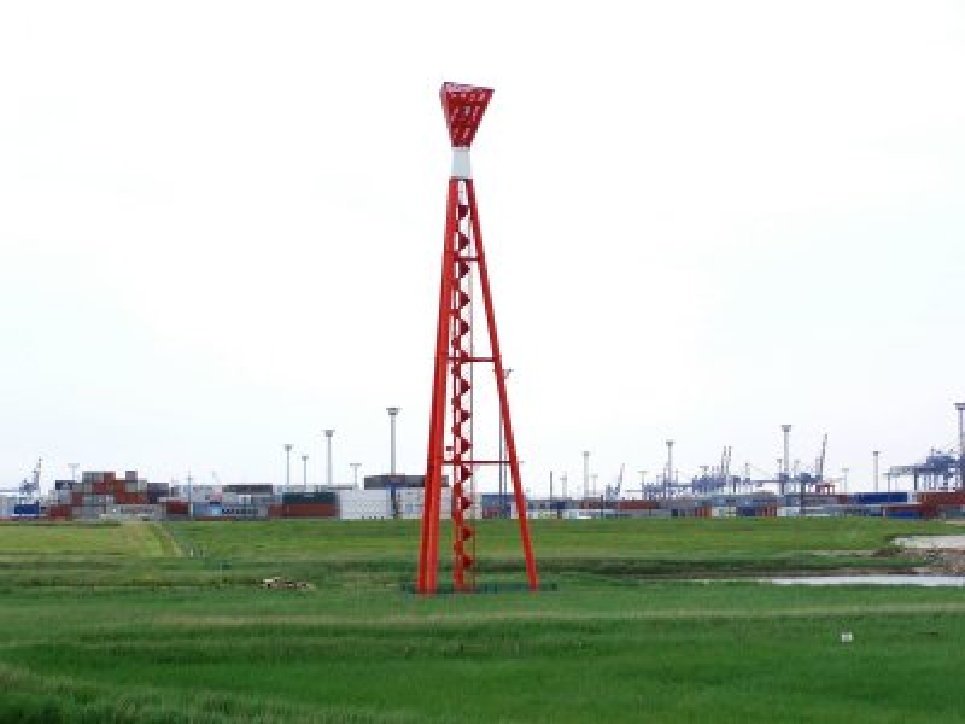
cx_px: 482
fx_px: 2091
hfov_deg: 26.0
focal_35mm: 75
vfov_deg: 19.6
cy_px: 362
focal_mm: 12.4
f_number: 3.2
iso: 80
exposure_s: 1/500
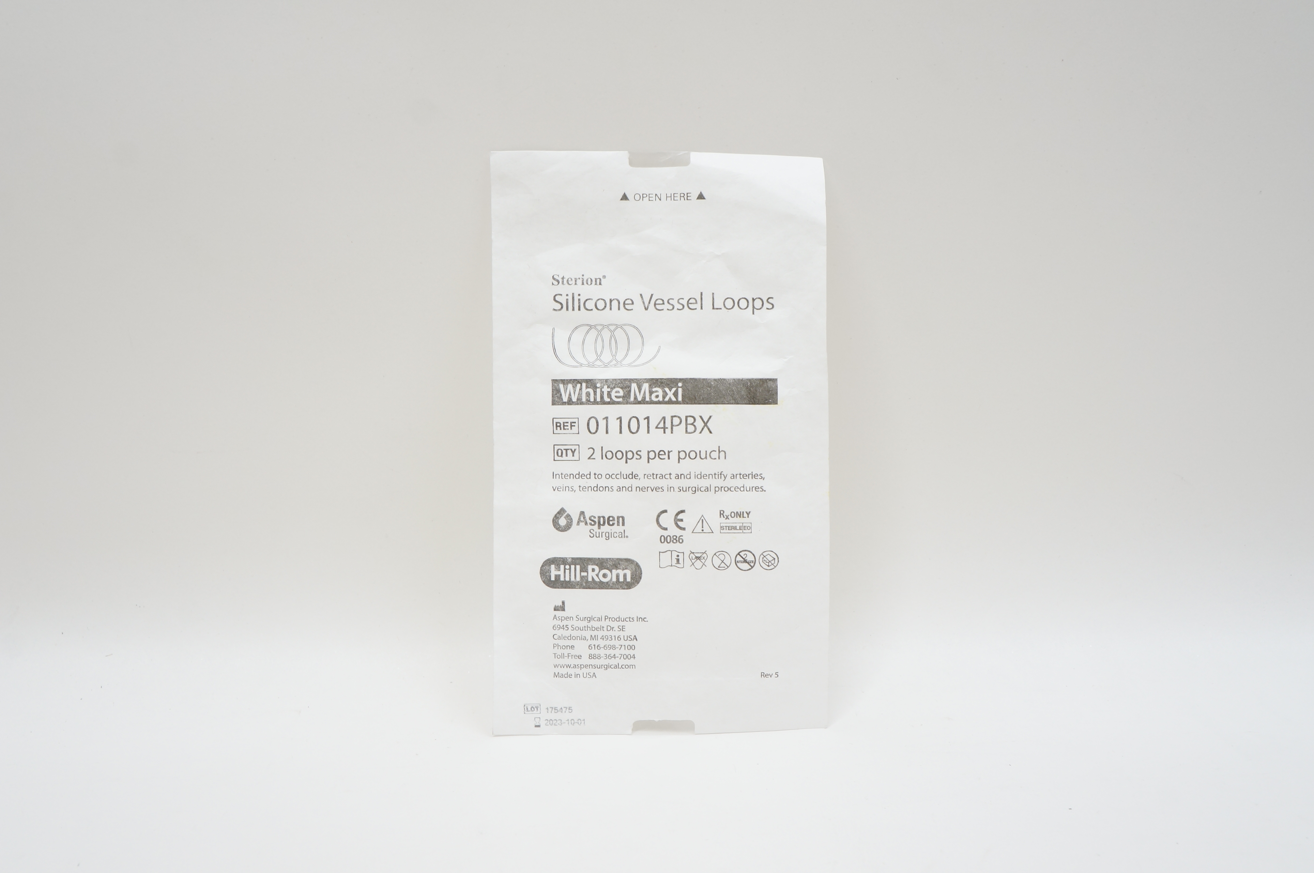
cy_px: 436
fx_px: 1258
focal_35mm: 34
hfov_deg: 55.2
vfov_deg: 38.3
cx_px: 657
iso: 400
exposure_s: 1/40
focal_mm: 23
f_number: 8
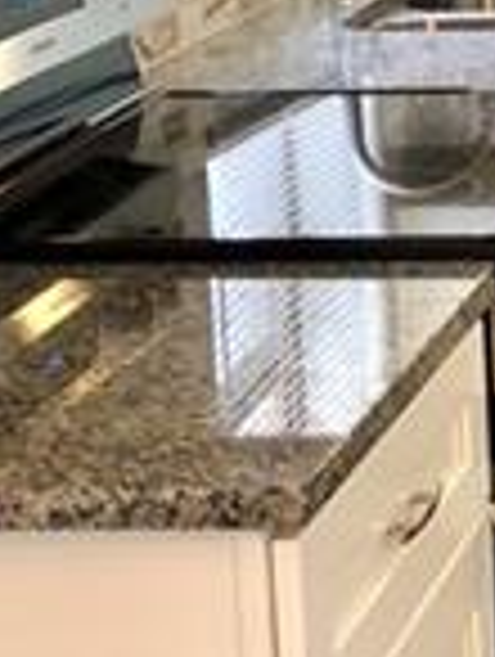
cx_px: 1071
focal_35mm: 147
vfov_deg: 13.4
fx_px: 2795
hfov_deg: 9.3
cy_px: 180
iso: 40
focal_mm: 3.99
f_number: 1.8
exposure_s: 1/24
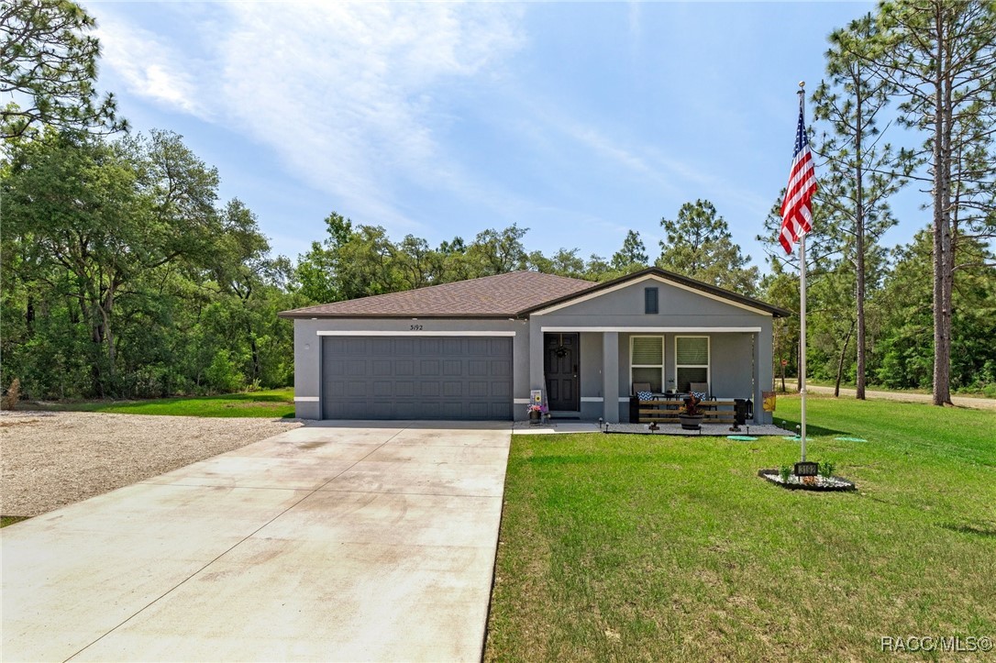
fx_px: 539
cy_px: 332
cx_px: 498
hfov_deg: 85.4
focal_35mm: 20
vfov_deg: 63.2
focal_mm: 13
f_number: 8
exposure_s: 1/250
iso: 320
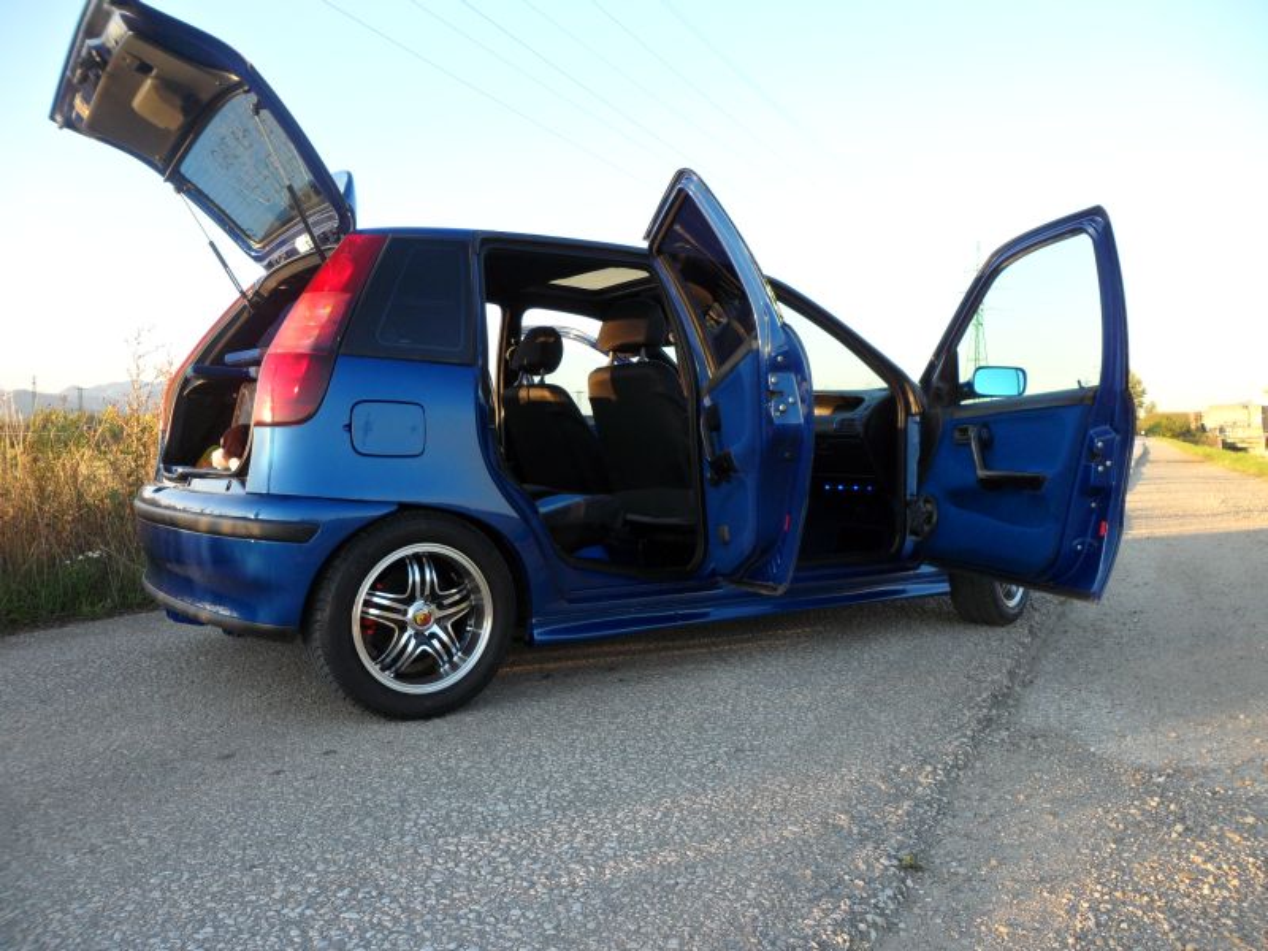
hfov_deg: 65.3
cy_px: 476
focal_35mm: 27
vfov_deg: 51.4
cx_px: 634
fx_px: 989
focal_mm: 4.9
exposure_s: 1/90
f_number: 3.5
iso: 80
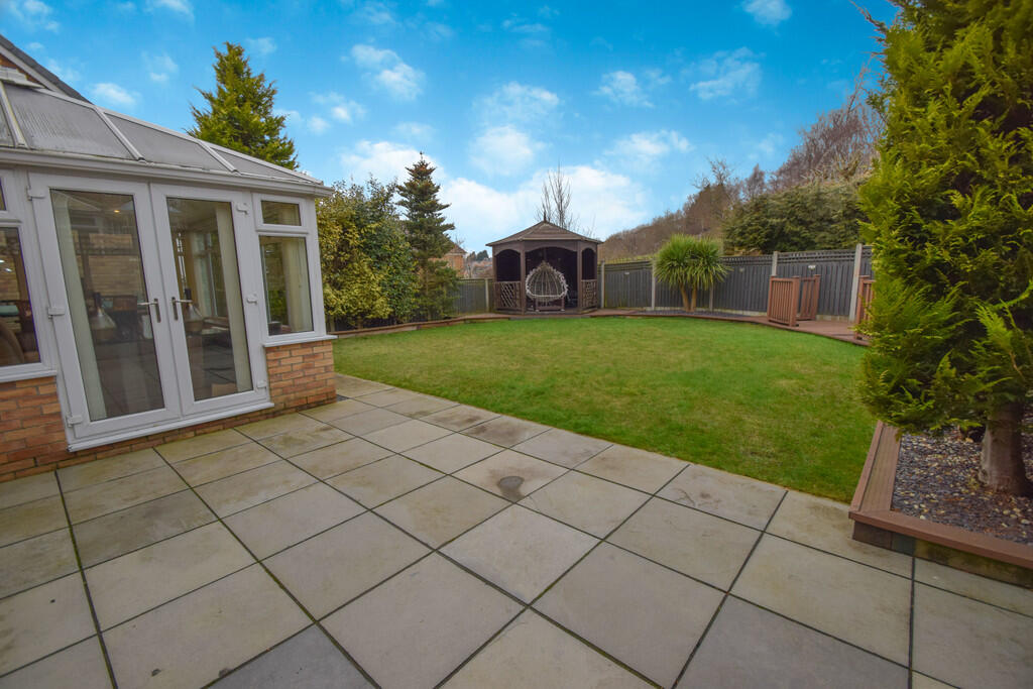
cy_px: 344
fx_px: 430
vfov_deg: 77.3
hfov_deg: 100.4
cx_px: 516
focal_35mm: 15
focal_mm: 10
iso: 400
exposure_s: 1/125
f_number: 5.6
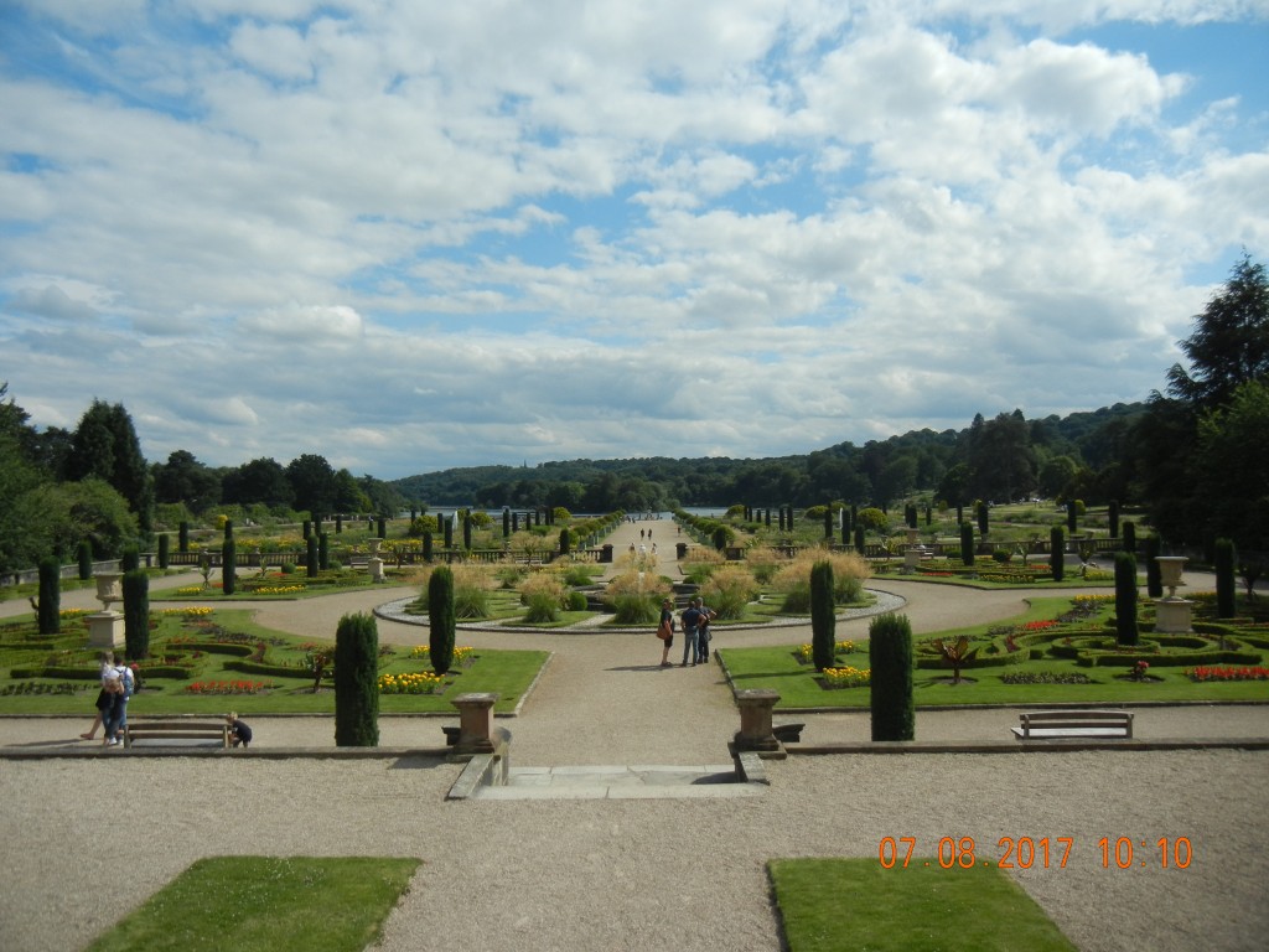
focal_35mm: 30
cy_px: 476
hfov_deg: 60.0
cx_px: 634
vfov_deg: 46.8
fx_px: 1100
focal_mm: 5.4
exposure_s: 1/690
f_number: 7
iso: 160
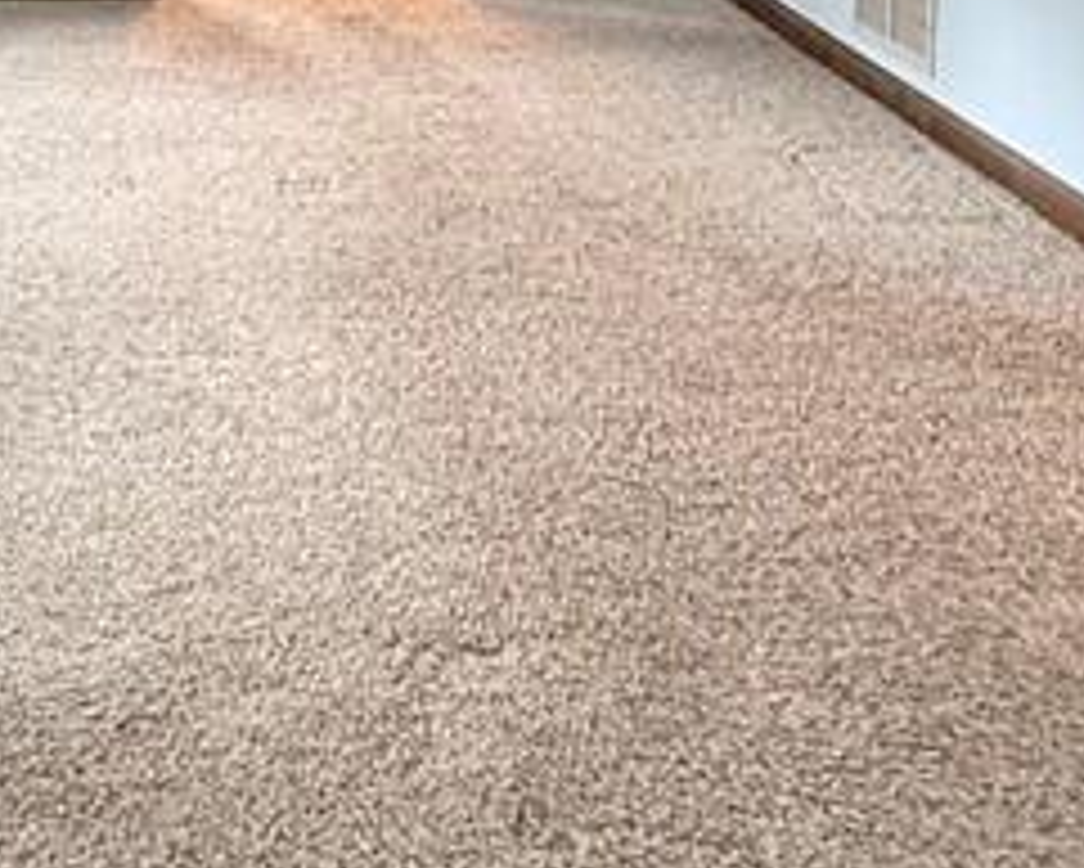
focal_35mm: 58
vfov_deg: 24.3
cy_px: -117
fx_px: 1862
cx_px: 90
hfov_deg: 30.9
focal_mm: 2.22
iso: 400
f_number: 2.2
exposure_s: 1/60
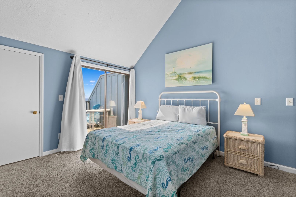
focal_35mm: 15
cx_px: 148
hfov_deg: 100.4
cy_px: 98
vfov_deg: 77.3
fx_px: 123
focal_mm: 10
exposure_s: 1/60
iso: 100
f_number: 4.5
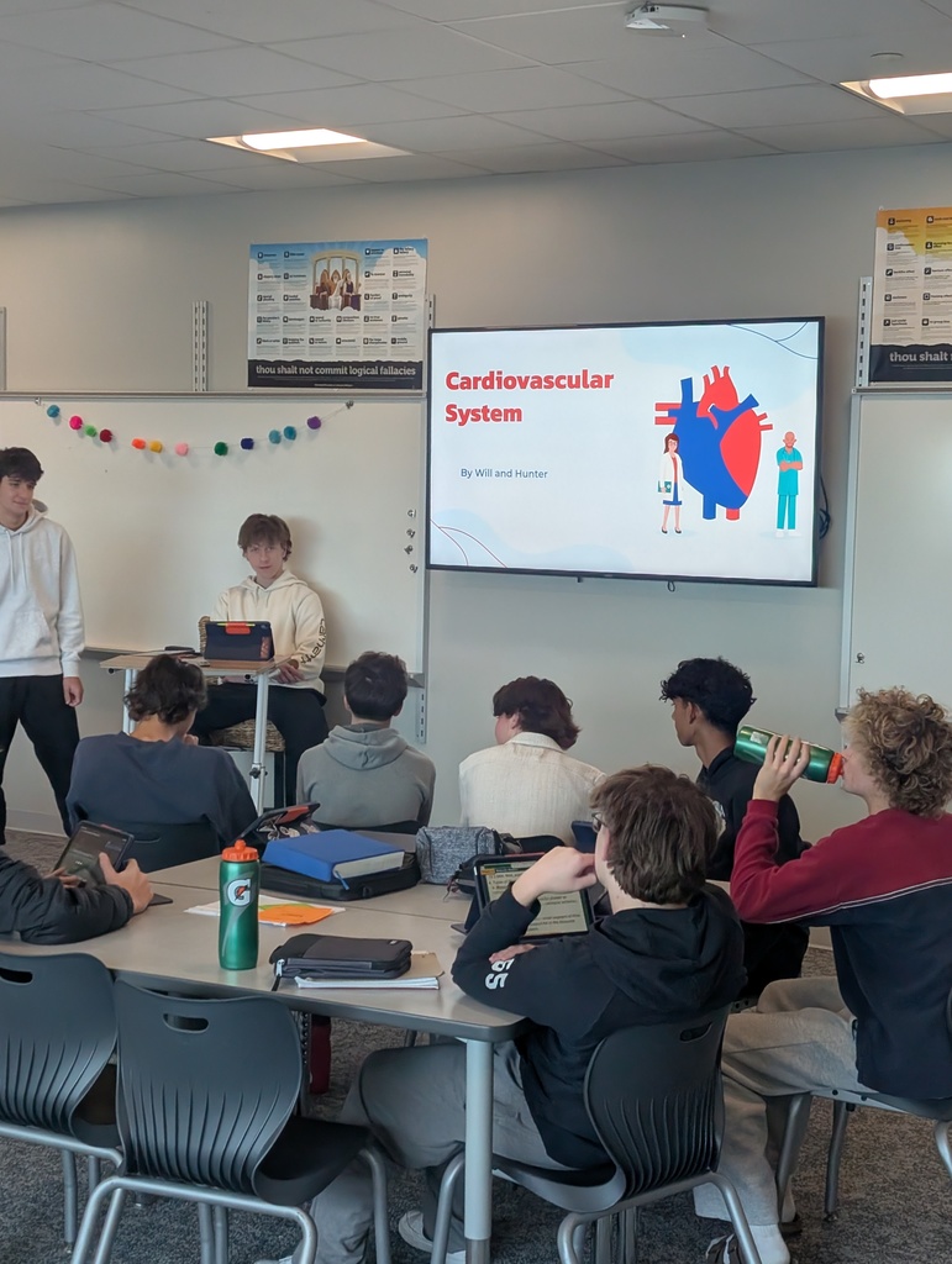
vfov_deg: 38.9
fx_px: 1792
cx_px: 476
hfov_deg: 29.7
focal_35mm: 49
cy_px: 632
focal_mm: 6.9
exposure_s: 1/151
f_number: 1.68
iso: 215
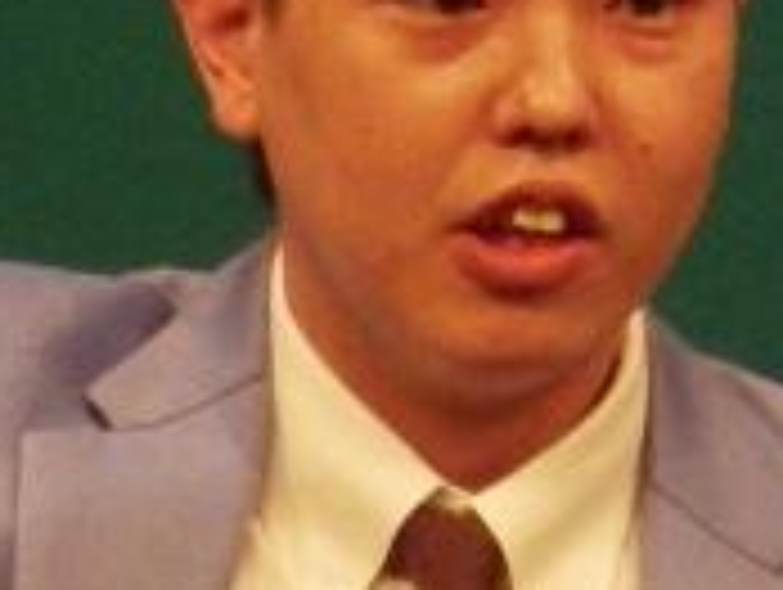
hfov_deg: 0.6
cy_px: 432
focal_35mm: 3328
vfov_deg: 0.4
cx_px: 711
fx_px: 75382
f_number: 5.9
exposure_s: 1/125
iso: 800
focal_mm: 104
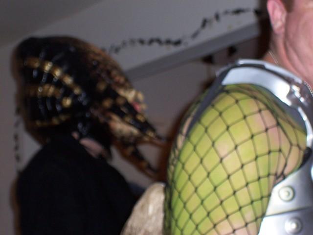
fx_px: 1004
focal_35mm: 111
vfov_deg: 13.3
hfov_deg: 17.7
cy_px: 118
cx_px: 156
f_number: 4.8
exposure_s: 1/90
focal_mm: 16.8
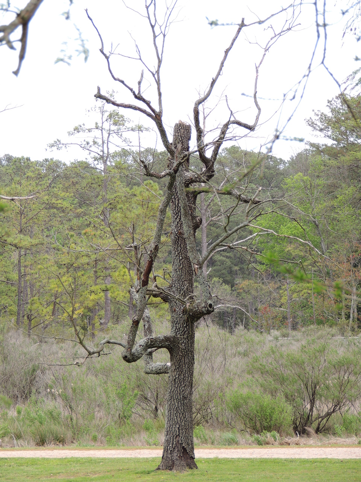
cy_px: 241
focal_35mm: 225
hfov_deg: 6.6
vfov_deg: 8.8
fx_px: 3129
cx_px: 180
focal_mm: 40.1
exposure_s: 1/200
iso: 100
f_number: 4.6
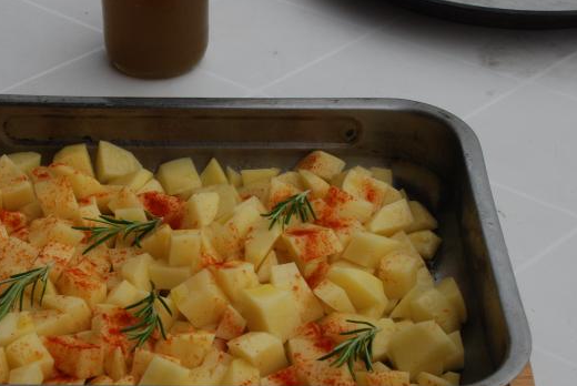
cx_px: 180
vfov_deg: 16.9
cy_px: 268
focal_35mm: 81
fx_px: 1296
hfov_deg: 24.9
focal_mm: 35
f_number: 10
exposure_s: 1/400
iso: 400
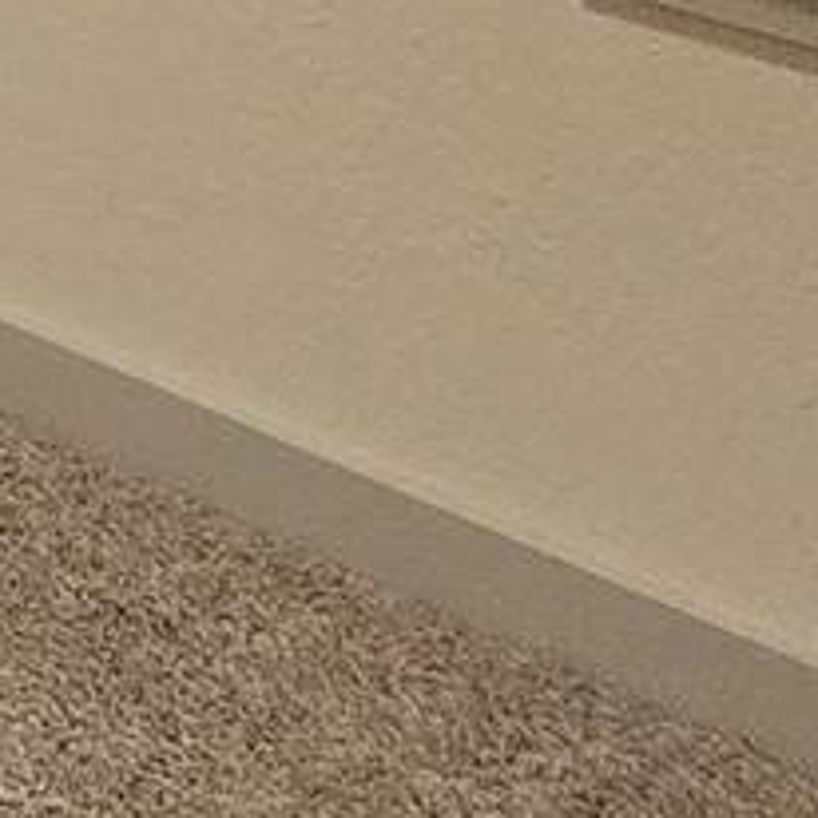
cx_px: -1406
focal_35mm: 114
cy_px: -1179
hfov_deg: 11.4
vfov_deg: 12.1
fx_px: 3048
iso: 640
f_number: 2.2
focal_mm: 2.2
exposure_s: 1/60
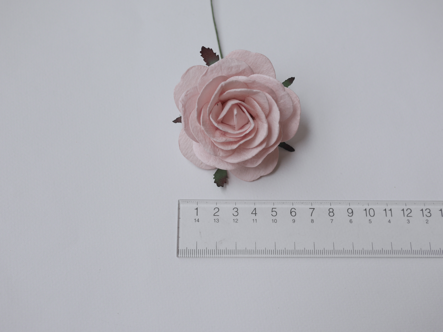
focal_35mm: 40
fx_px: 512
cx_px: 222
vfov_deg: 36.0
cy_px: 166
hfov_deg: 46.8
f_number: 3.2
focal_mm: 20
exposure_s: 1/400
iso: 200
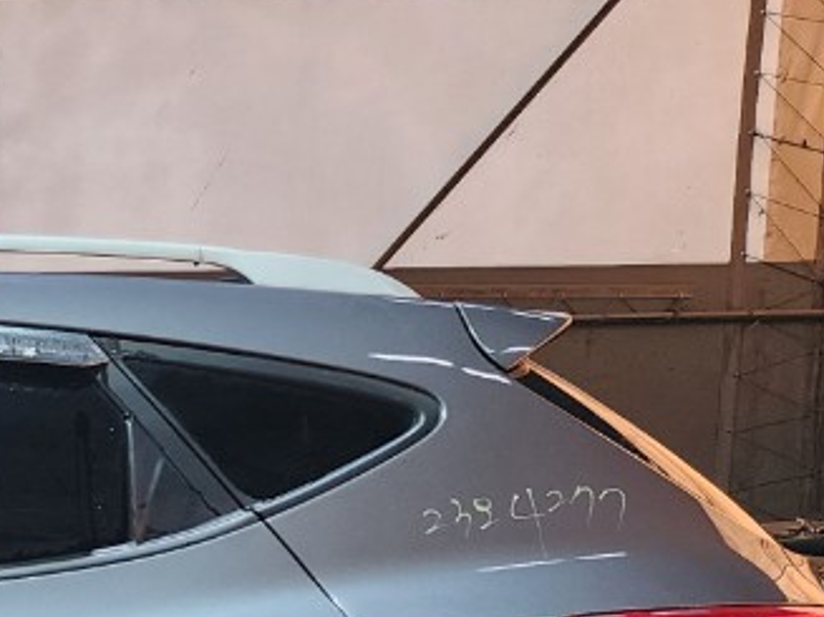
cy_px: 650
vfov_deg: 16.0
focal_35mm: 90
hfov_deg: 18.2
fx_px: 2142
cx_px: -559
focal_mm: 6.4
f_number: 1.8
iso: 125
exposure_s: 1/120
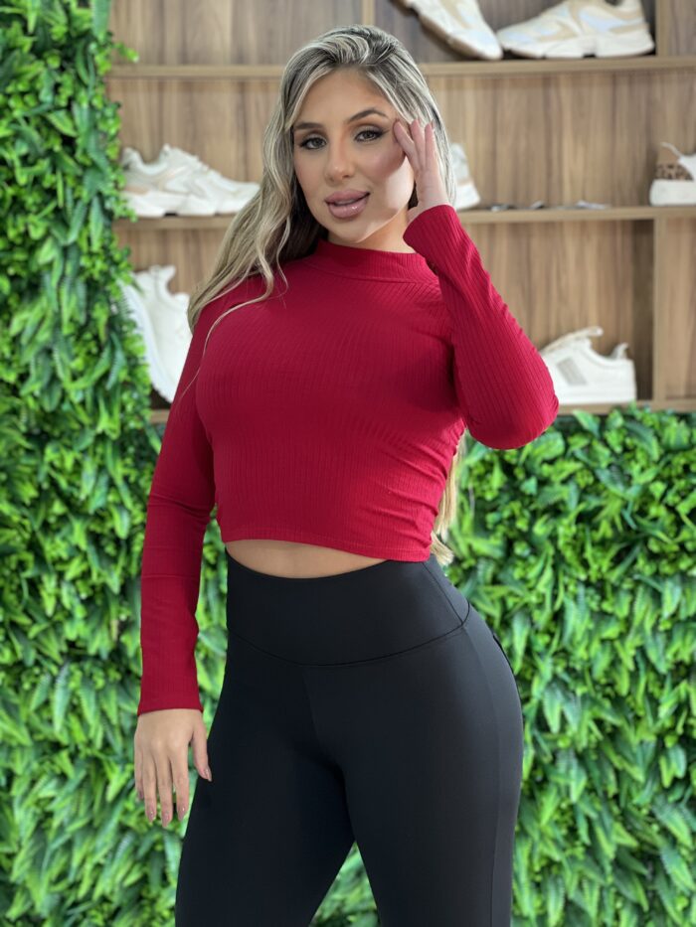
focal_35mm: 77
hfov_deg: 19.1
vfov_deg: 25.3
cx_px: 348
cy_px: 464
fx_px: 2064
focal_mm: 9
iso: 160
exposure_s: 1/60
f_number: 2.8
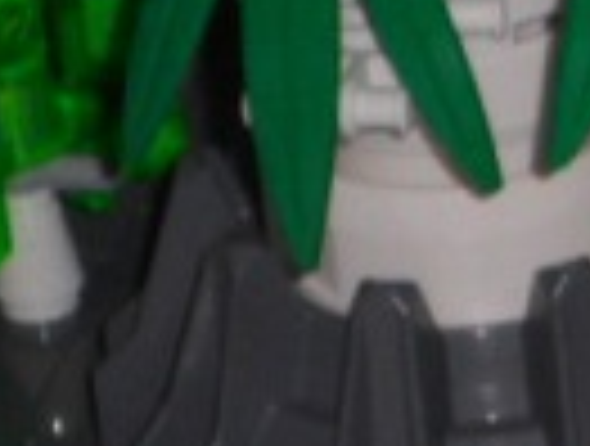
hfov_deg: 2.4
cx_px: 1477
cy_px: 496
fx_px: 14049
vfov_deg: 1.8
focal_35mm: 822
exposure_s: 1/90
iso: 100
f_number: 5.9
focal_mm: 24.5
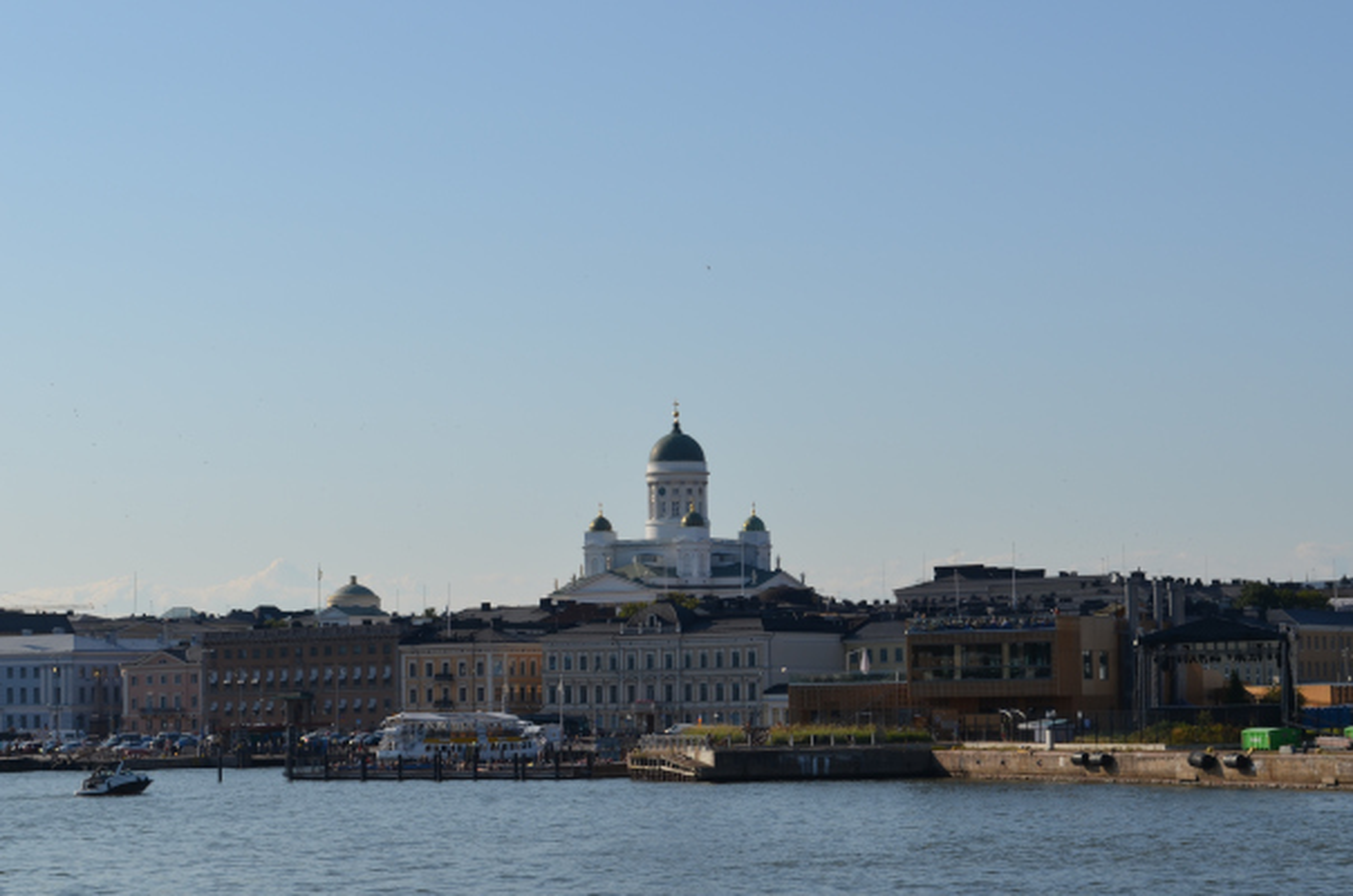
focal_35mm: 78
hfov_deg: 26.0
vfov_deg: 17.4
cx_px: 676
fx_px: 2925
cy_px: 448
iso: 100
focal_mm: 52
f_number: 9
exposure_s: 1/320
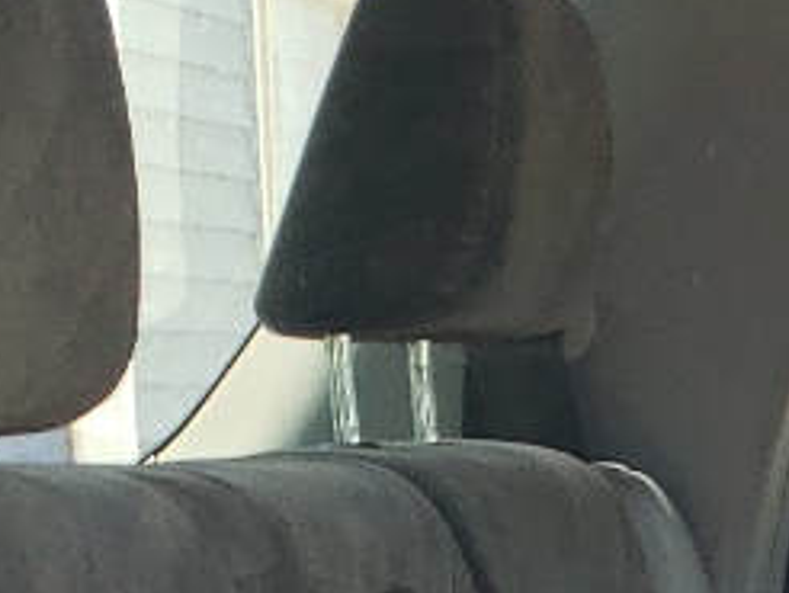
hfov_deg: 11.2
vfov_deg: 7.9
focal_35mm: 169
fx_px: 3856
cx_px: 1206
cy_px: 1574
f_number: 1.5
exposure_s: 1/182
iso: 50
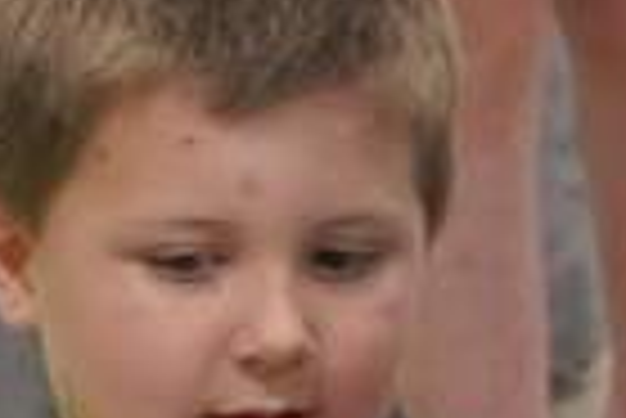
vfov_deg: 2.7
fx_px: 8774
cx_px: 554
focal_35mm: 504
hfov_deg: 4.1
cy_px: 564
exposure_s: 1/160
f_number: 4
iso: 2000
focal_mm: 45.7
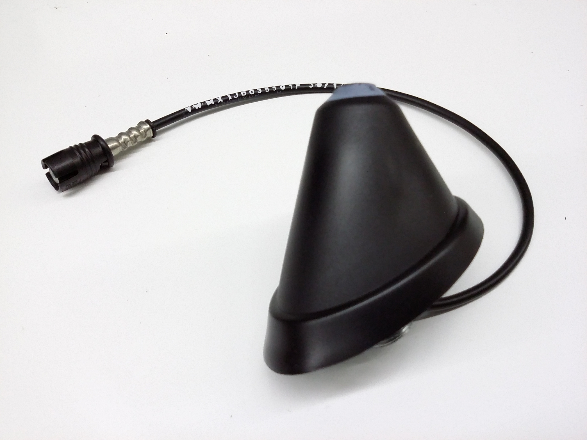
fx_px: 543
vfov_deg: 44.2
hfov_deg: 56.8
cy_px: 220
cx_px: 294
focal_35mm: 32
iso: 160
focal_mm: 3.4
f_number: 2.4
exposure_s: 1/20
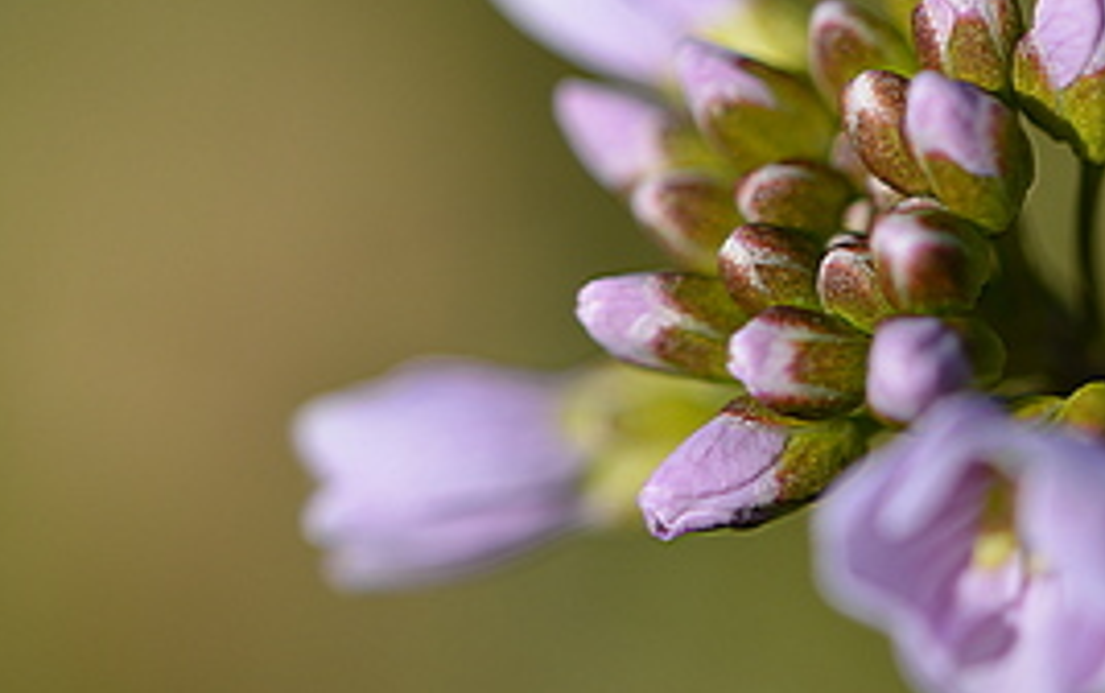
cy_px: 316
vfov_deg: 5.6
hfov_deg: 8.9
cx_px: 717
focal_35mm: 236
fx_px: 7113
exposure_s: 1/1000
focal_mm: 90
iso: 100
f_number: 4.2
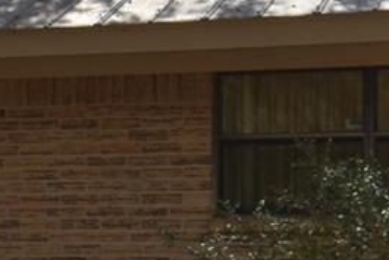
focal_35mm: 139
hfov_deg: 14.3
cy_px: 215
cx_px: -65
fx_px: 1503
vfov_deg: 9.9
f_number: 9
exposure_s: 1/200
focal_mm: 12
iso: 100
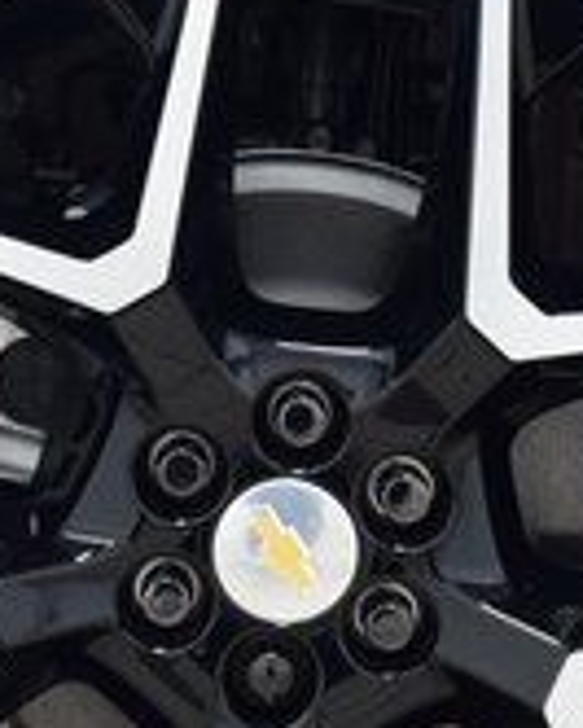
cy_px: 524
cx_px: 298
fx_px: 3749
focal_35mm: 174
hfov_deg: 8.9
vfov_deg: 11.1
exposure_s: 1/15
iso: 1100
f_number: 6.3
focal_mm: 32
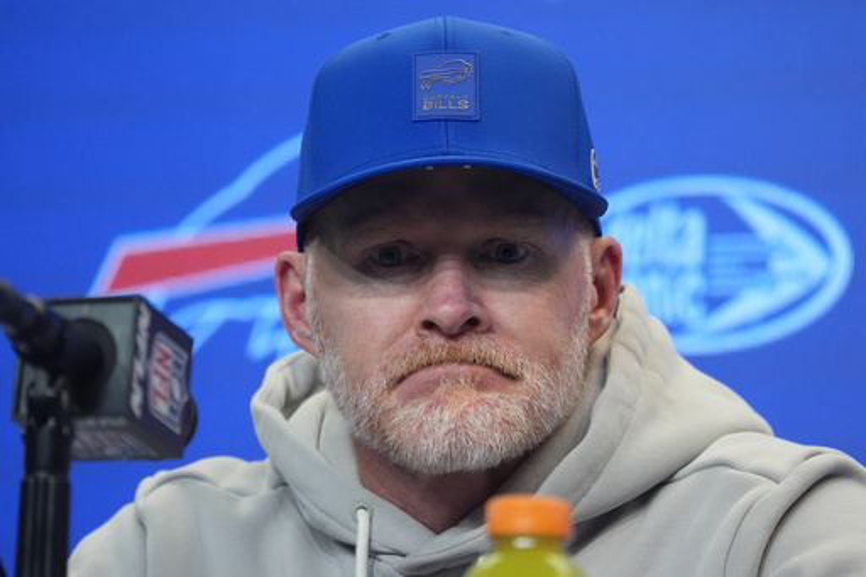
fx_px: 7430
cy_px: 288
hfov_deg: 6.7
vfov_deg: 4.4
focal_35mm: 309
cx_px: 433
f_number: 5.6
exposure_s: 1/250
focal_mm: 309
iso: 5000
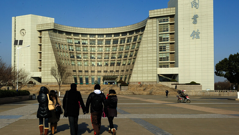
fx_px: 260
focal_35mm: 41
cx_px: 103
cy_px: 56
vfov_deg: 29.0
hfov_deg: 49.2
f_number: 16
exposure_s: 1/250
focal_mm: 32
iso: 200
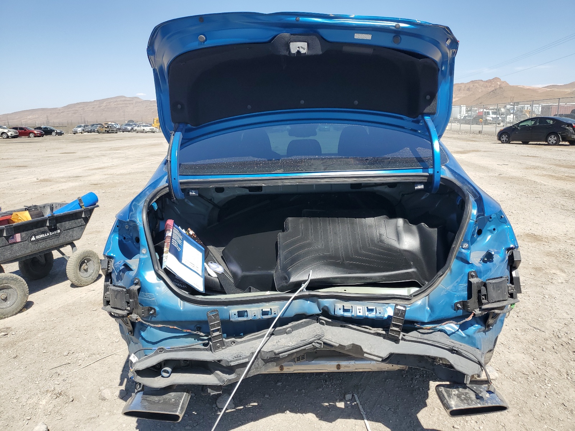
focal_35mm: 26
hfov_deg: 67.3
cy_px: 216
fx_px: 432
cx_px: 288
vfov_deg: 53.1
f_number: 1.5
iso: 50
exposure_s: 1/2500
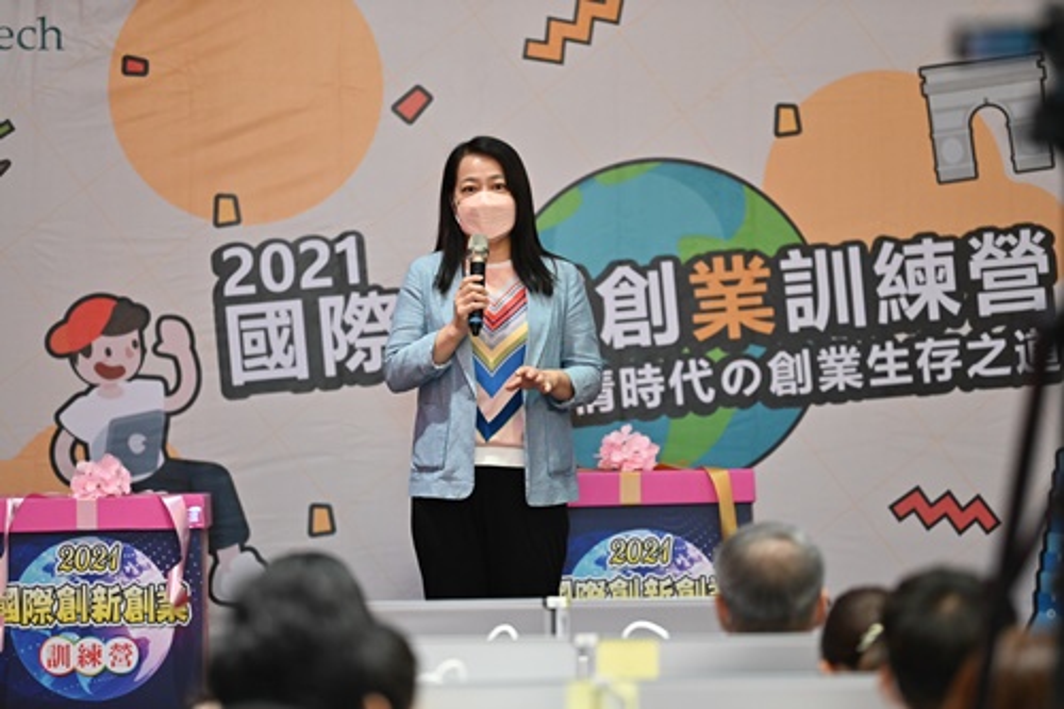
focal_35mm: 200
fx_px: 5909
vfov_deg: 6.9
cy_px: 354
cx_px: 532
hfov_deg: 10.3
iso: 3200
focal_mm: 200
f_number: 2.8
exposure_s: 1/160
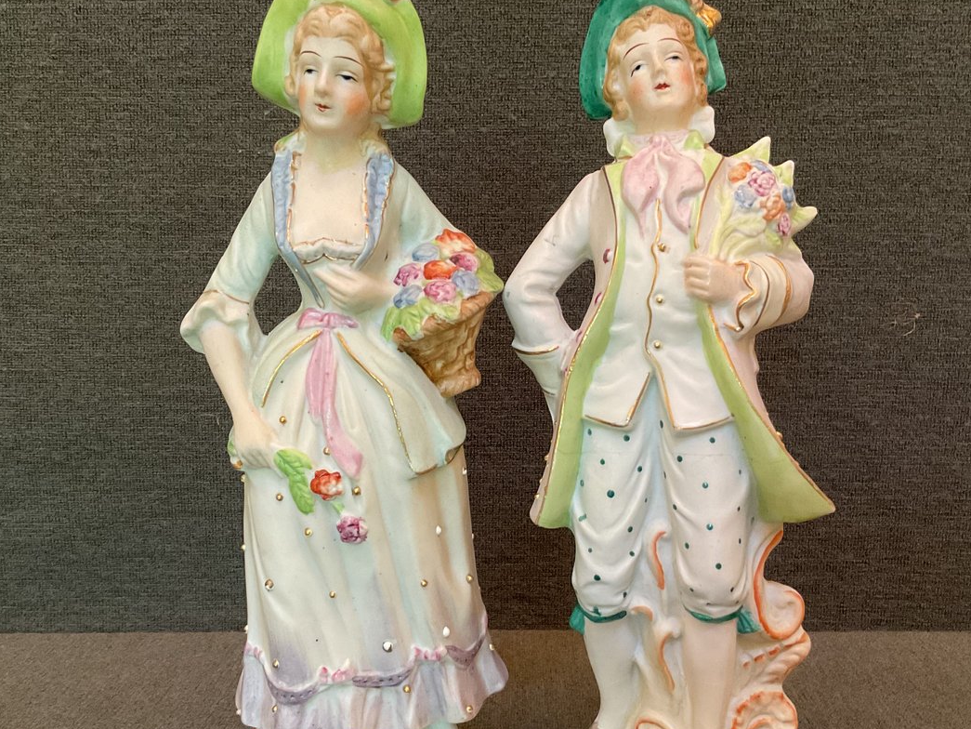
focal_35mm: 42
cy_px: 434
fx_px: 1178
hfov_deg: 44.8
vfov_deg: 34.3
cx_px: 520
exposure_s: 1/60
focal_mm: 3
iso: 200
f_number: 1.8
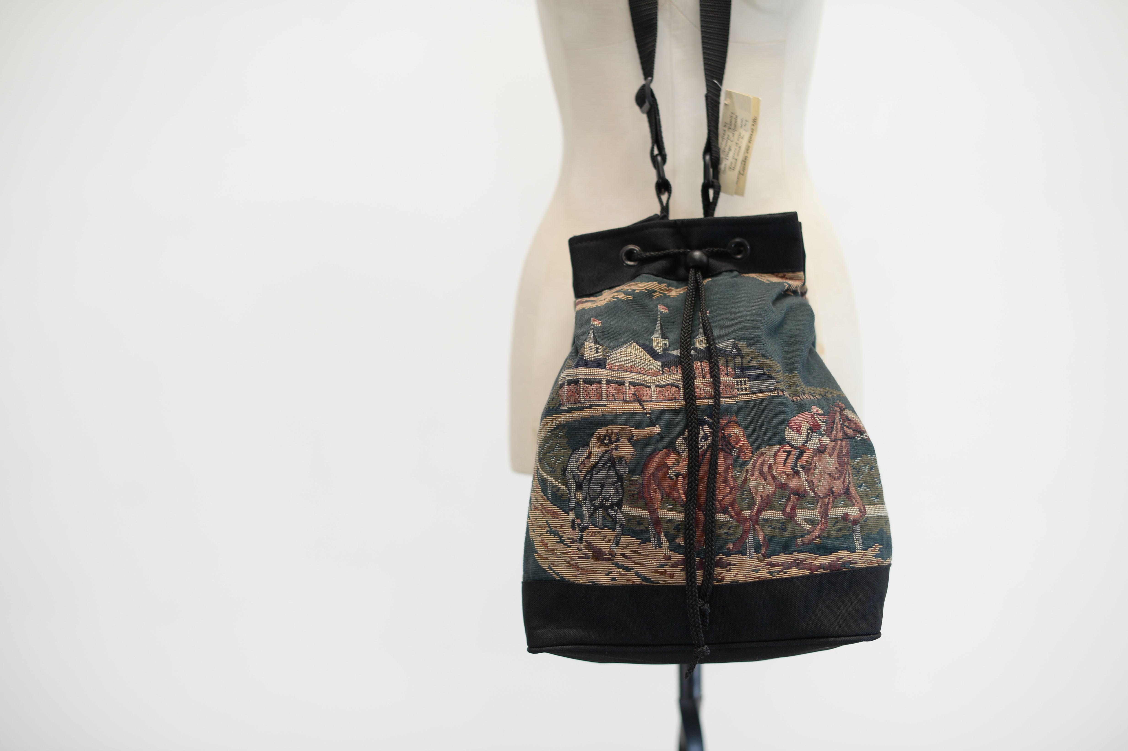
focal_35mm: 50
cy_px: 376
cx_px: 564
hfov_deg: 39.6
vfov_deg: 27.0
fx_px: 1566
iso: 200
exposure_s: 1/125
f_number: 2.2
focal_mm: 50
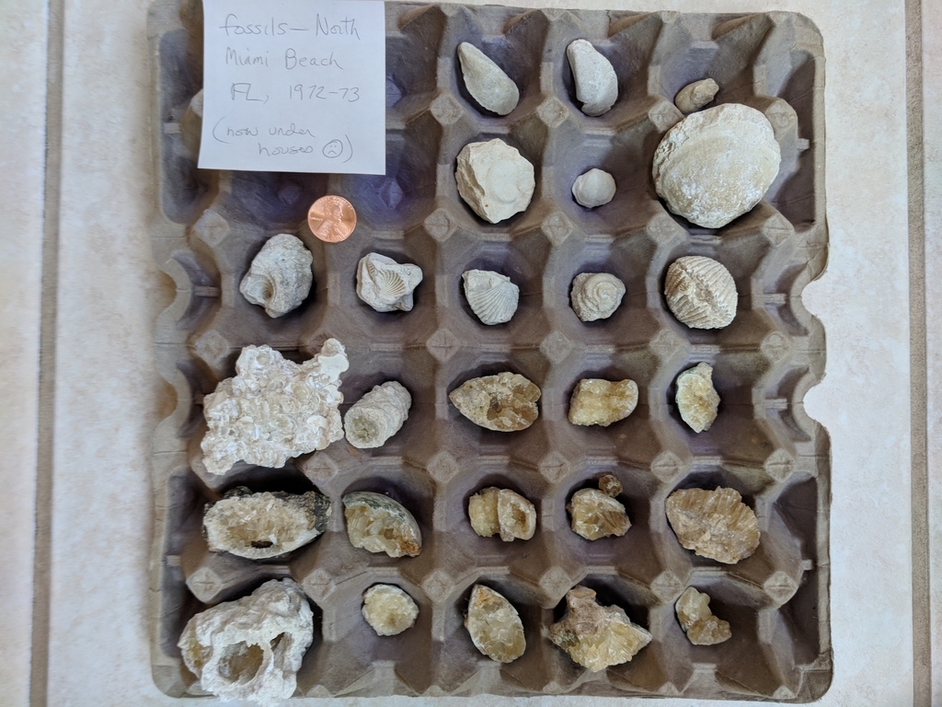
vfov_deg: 53.1
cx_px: 471
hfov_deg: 67.3
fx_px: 708
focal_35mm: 26
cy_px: 354
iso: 175
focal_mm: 4.67
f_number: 2
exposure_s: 1/60
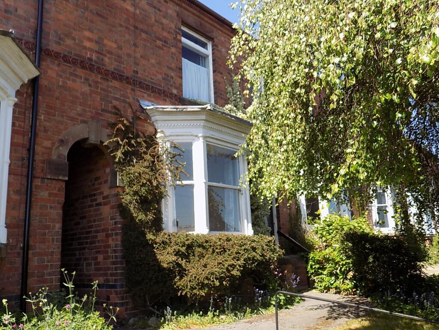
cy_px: 165
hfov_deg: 60.0
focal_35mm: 30
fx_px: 380
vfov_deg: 46.8
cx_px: 220
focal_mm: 5.3
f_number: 3.3
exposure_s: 1/320
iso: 80
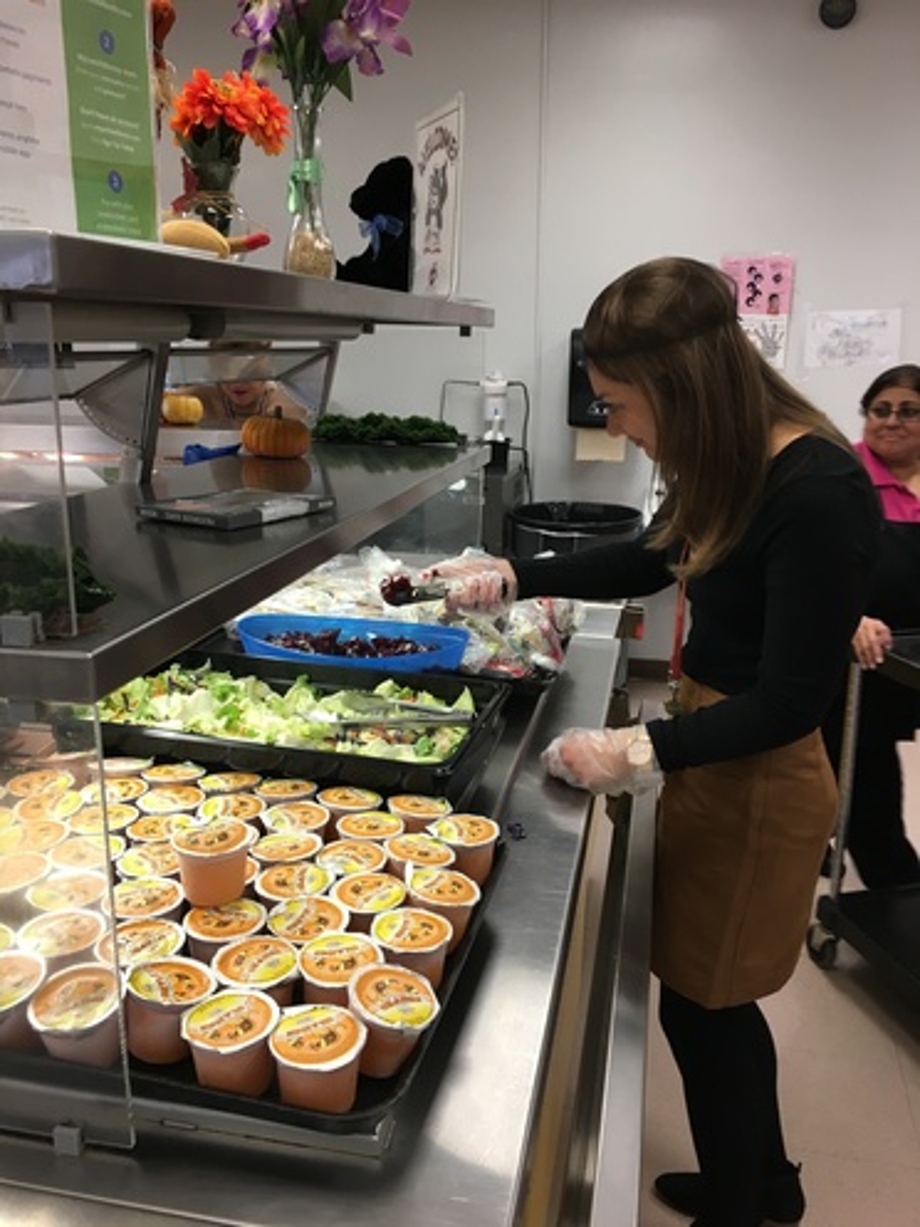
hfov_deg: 48.2
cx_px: 460
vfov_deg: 61.7
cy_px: 614
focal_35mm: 29
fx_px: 1028
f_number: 2.2
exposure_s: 1/30
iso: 50
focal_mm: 4.15
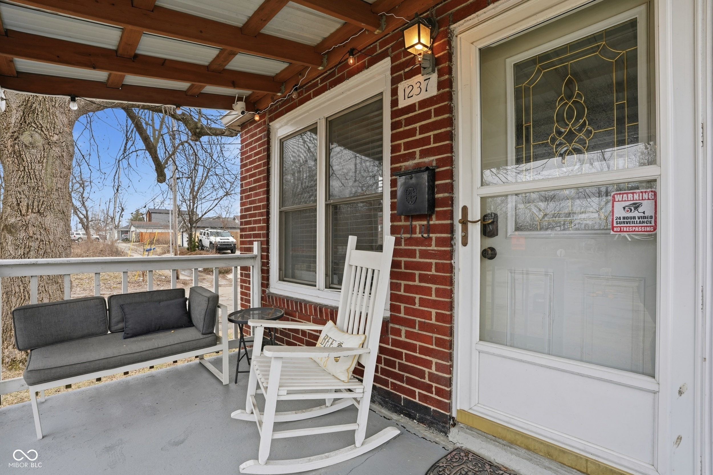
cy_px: 238
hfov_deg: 96.7
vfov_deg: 73.7
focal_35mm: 16
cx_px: 356
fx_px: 317
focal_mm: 16
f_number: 9
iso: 250
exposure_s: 1/400
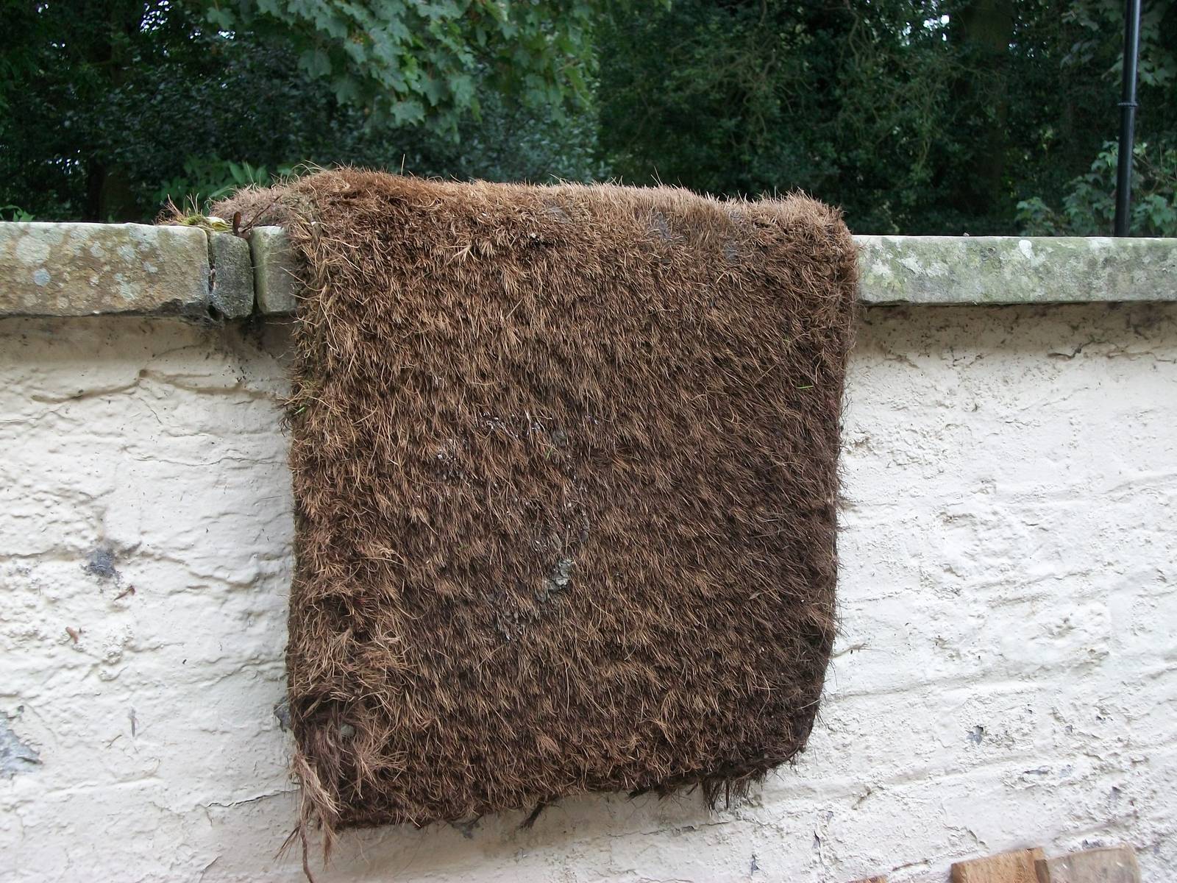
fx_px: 1700
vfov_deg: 29.1
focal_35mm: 50
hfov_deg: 38.2
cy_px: 442
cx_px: 588
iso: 80
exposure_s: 1/60
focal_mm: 8.8
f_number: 3.6
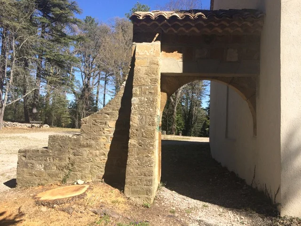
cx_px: 150
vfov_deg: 48.2
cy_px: 113
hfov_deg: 61.7
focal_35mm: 29
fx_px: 252
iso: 32
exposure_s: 1/1244
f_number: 2.2
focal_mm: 4.15
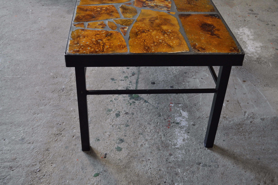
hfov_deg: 45.0
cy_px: 92
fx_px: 336
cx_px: 139
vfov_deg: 30.8
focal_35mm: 44
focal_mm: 29
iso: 500
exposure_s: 1/60
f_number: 4.5
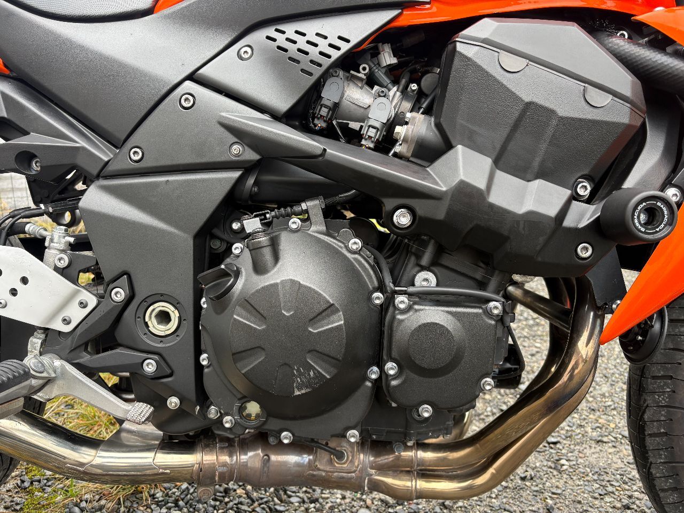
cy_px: 256
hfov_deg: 67.3
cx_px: 342
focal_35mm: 26
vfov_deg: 53.1
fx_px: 514
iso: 64
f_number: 1.6
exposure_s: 1/122
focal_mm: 5.96
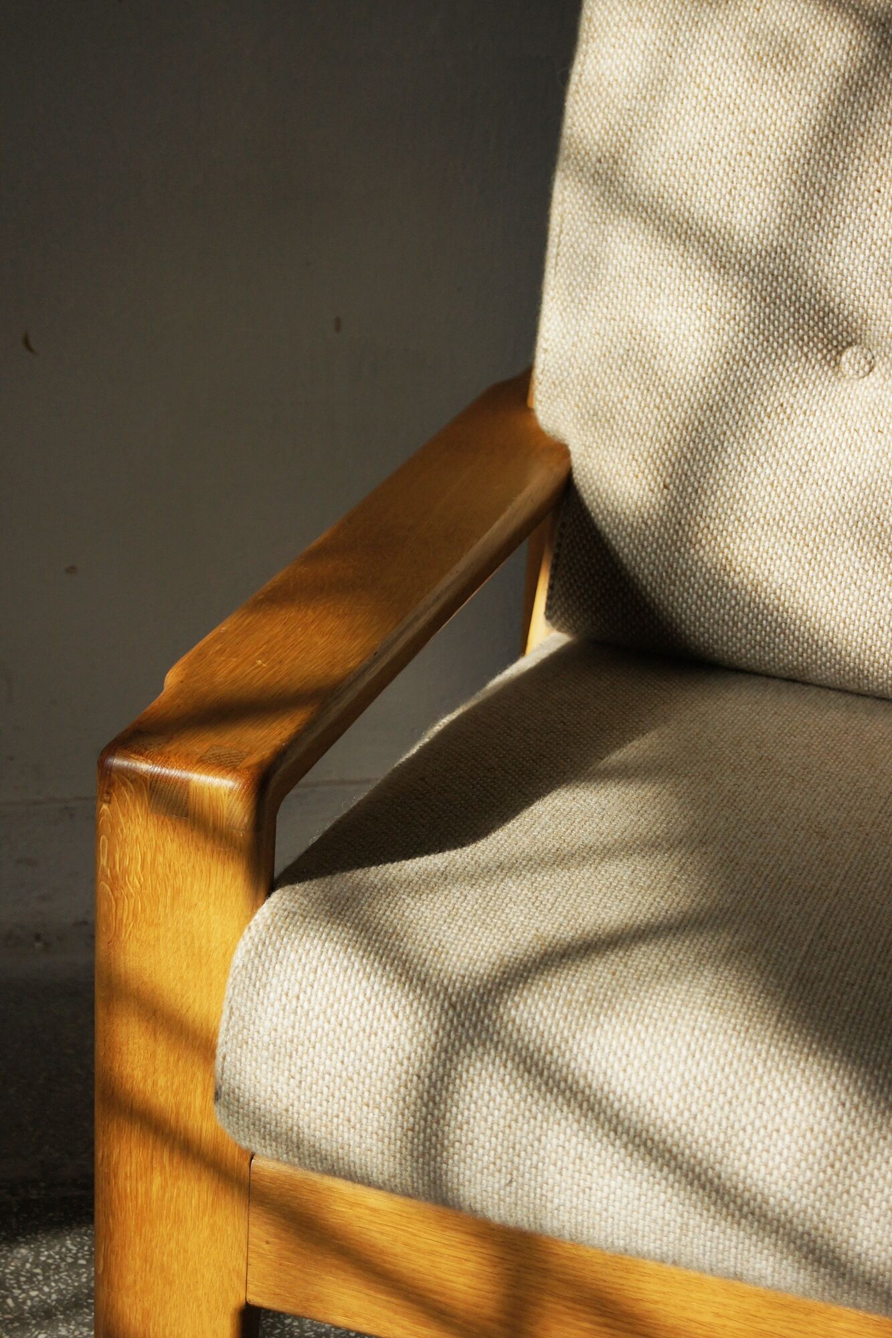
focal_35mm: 75
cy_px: 669
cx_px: 446
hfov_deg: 18.2
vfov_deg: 27.0
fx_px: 2788
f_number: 5.6
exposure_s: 1/1250
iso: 400
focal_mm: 50
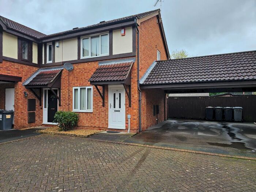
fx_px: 170
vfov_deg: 58.9
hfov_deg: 73.9
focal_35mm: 23
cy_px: 96
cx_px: 128
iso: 10
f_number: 1.7
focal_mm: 6.3
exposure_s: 1/132
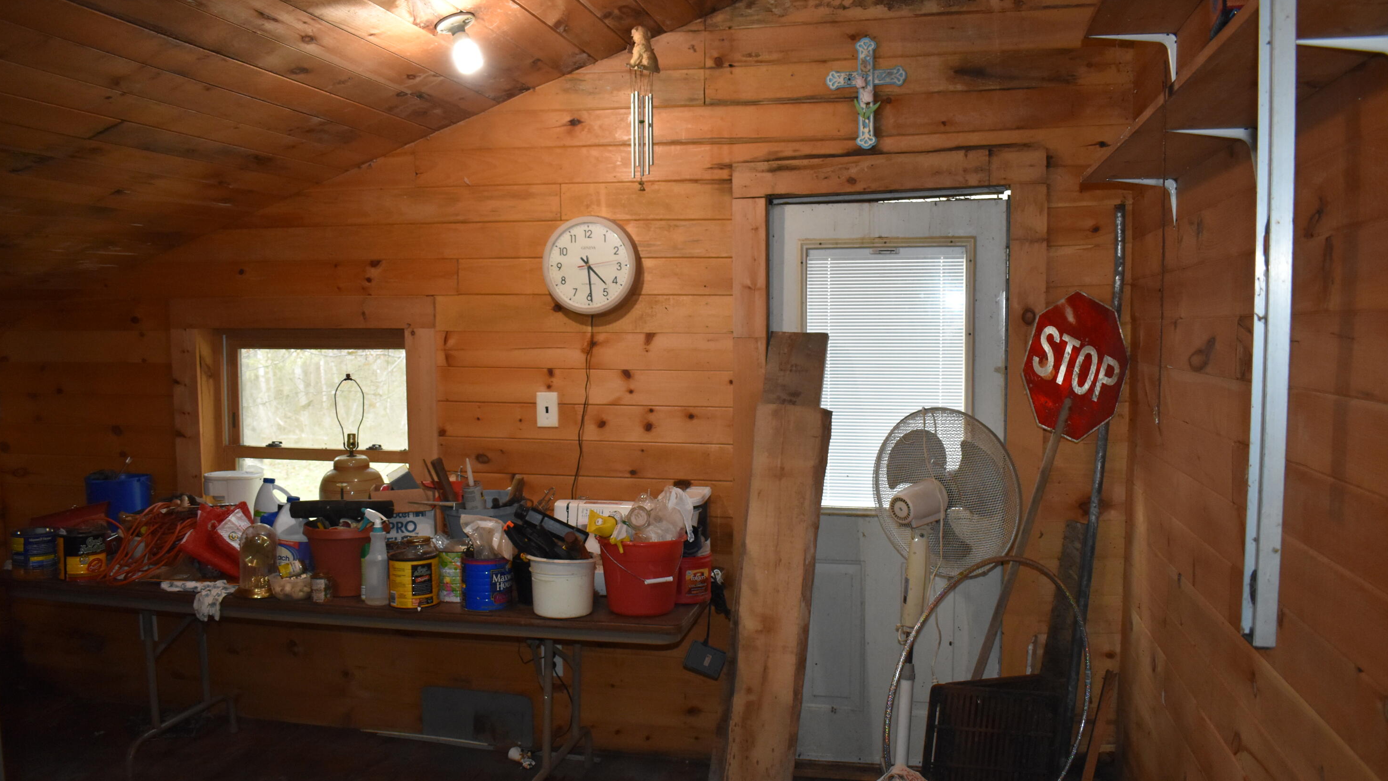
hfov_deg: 66.1
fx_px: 1067
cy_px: 408
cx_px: 694
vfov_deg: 40.2
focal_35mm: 29
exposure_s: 1/100
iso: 1600
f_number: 4
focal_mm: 18
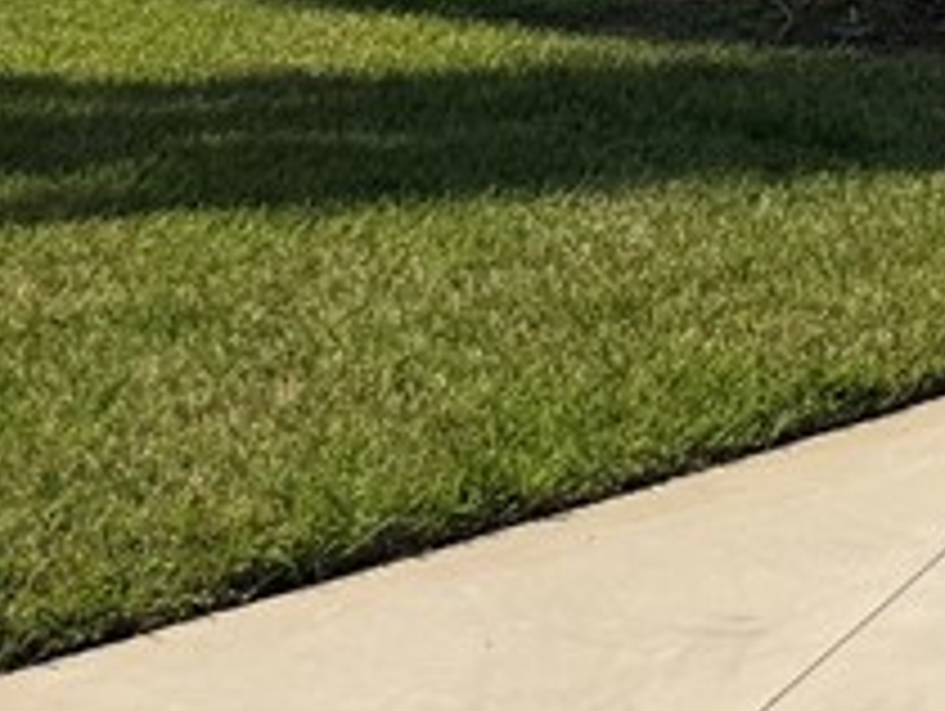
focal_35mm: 117
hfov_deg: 13.0
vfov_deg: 11.8
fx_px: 3198
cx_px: 2223
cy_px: -536
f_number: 1.78
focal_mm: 6.76
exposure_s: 1/5814
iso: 80
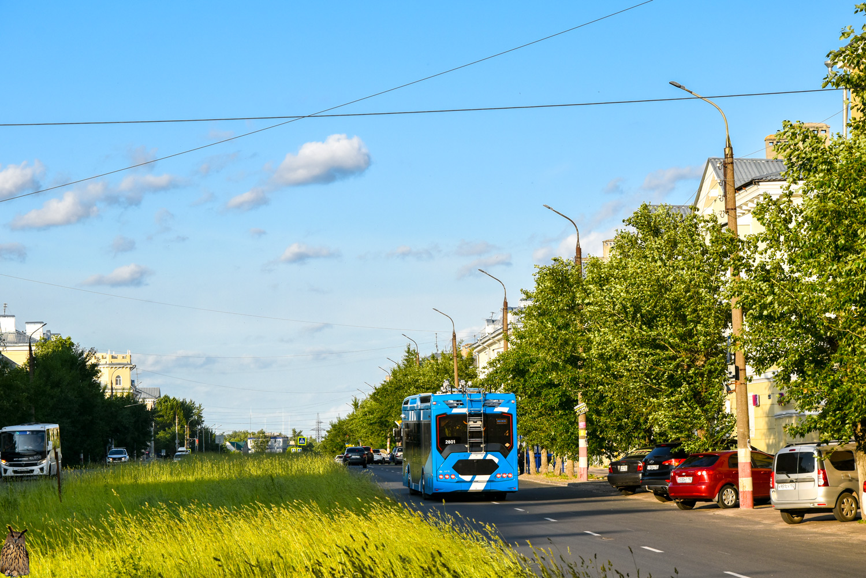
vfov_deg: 13.0
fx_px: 2526
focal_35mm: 105
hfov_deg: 19.5
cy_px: 289
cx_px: 433
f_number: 9
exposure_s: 1/320
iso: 200
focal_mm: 70
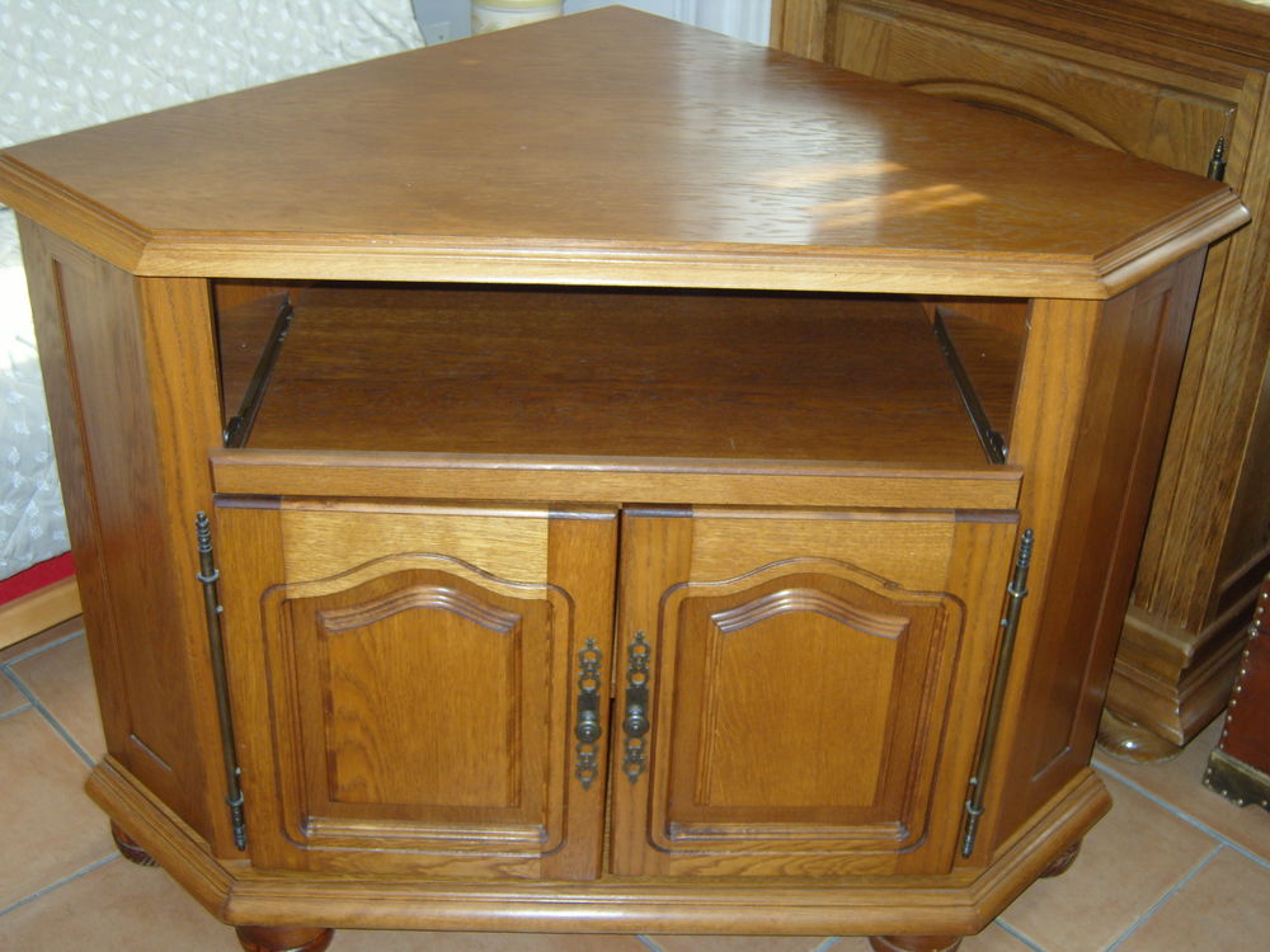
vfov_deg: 32.9
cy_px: 476
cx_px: 635
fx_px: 1614
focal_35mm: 44
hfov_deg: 42.9
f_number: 3.1
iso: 116
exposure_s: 1/45
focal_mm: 9.2
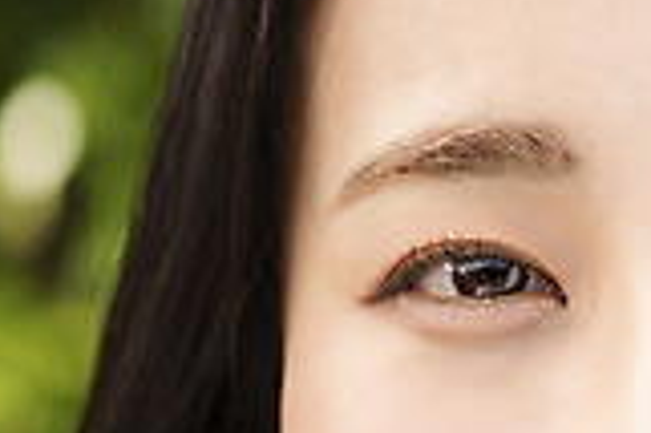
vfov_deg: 3.5
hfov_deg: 5.2
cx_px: 1005
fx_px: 7063
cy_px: 356
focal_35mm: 391
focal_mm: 105
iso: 100
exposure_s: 1/400
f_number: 4
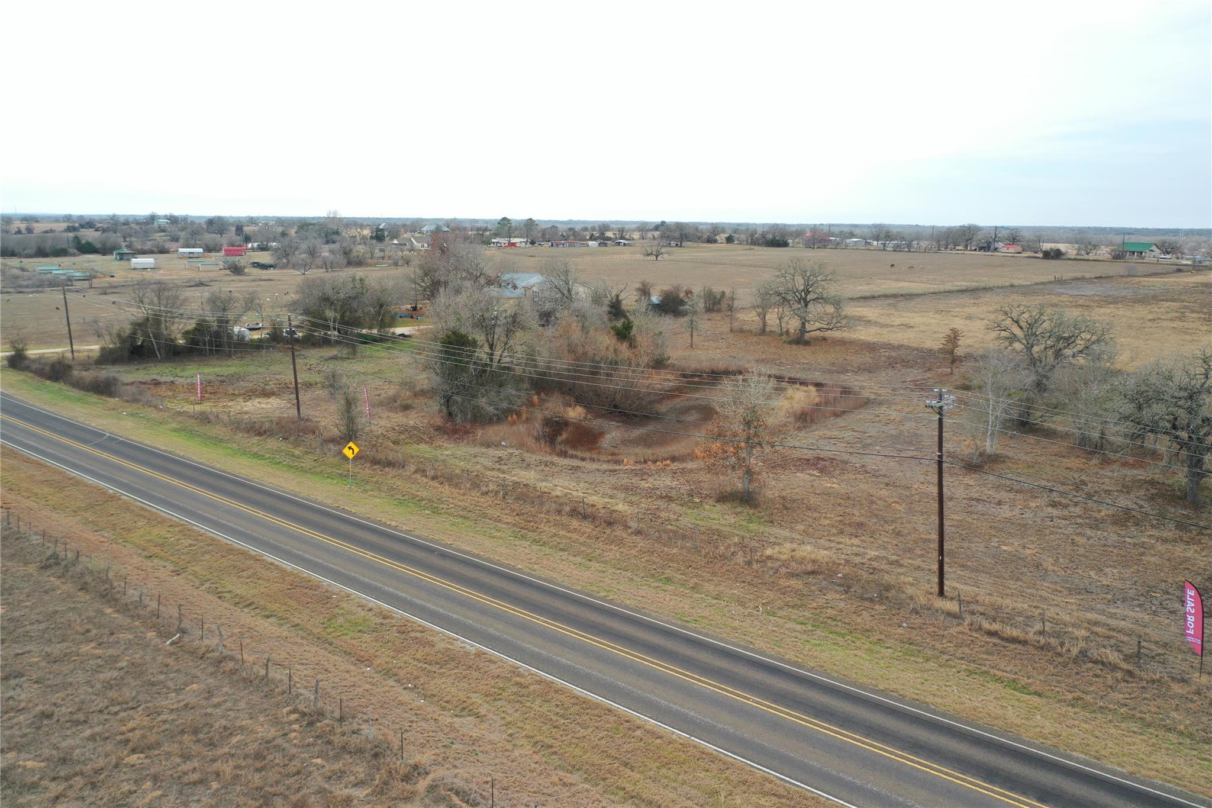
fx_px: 943
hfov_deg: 65.5
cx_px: 606
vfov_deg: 46.4
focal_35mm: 28
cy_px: 404
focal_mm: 10.26
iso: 100
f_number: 3.2
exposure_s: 1/40
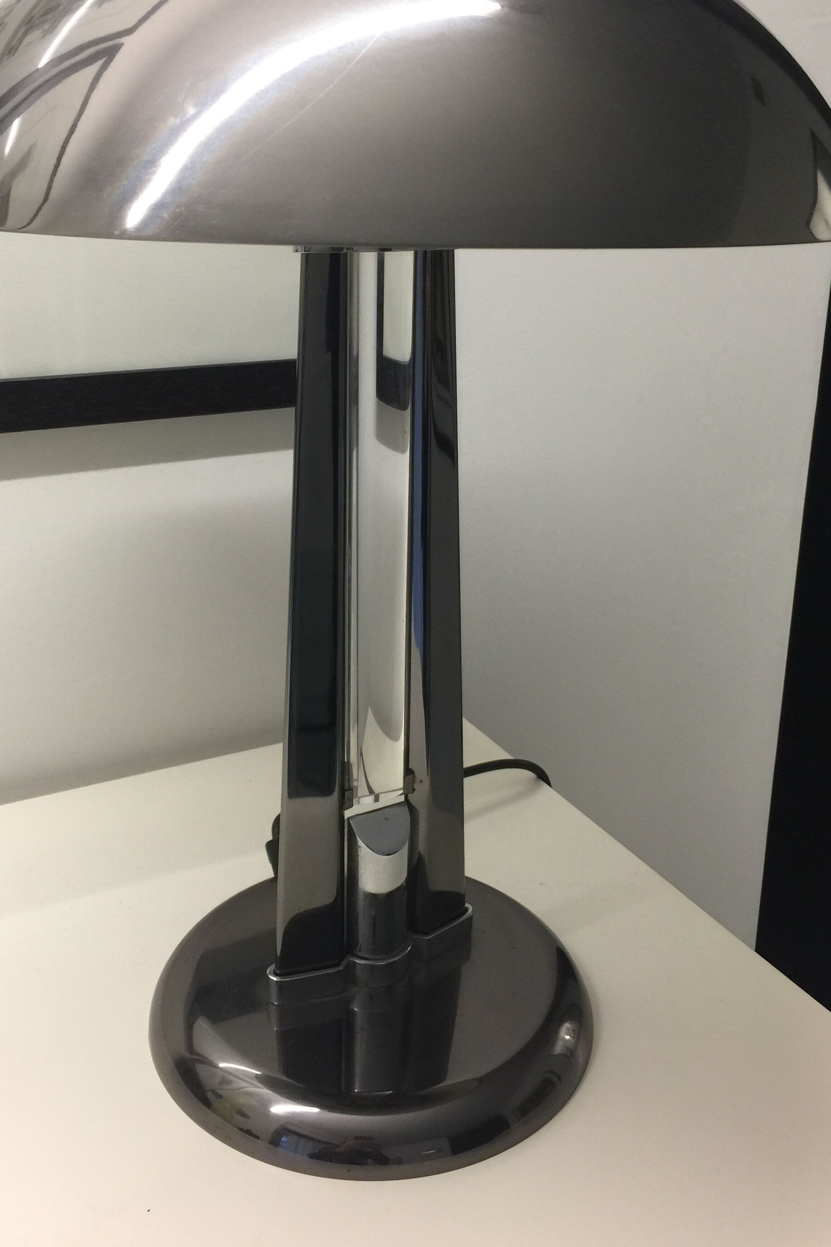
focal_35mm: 36
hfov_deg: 36.9
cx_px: 400
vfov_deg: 52.8
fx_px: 1247
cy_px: 506
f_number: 2.2
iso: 50
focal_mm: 4.15
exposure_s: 1/33
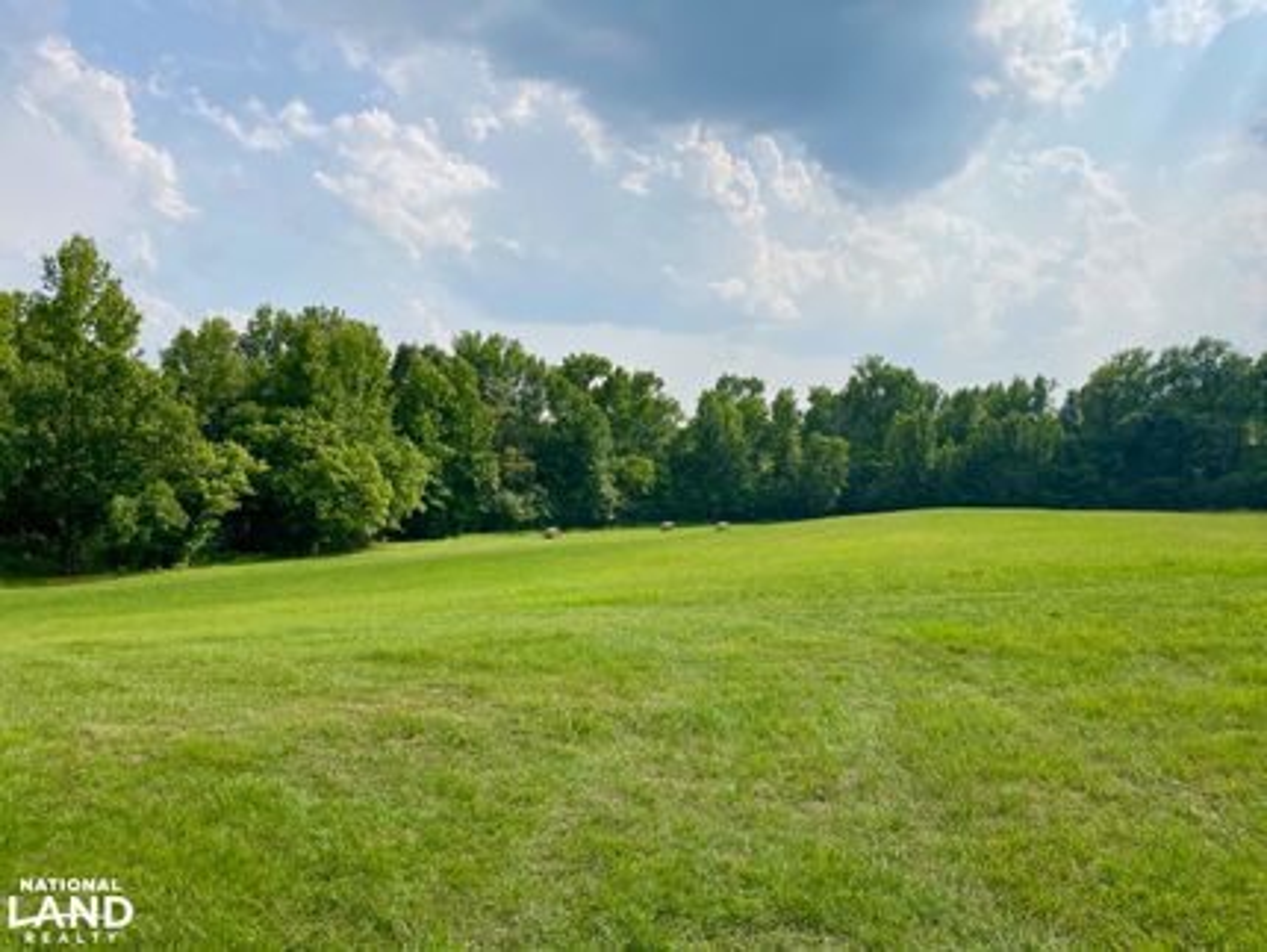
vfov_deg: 53.1
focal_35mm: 26
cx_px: 634
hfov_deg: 67.3
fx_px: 952
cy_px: 476
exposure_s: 1/4115
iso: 32
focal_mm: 4.25
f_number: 1.8
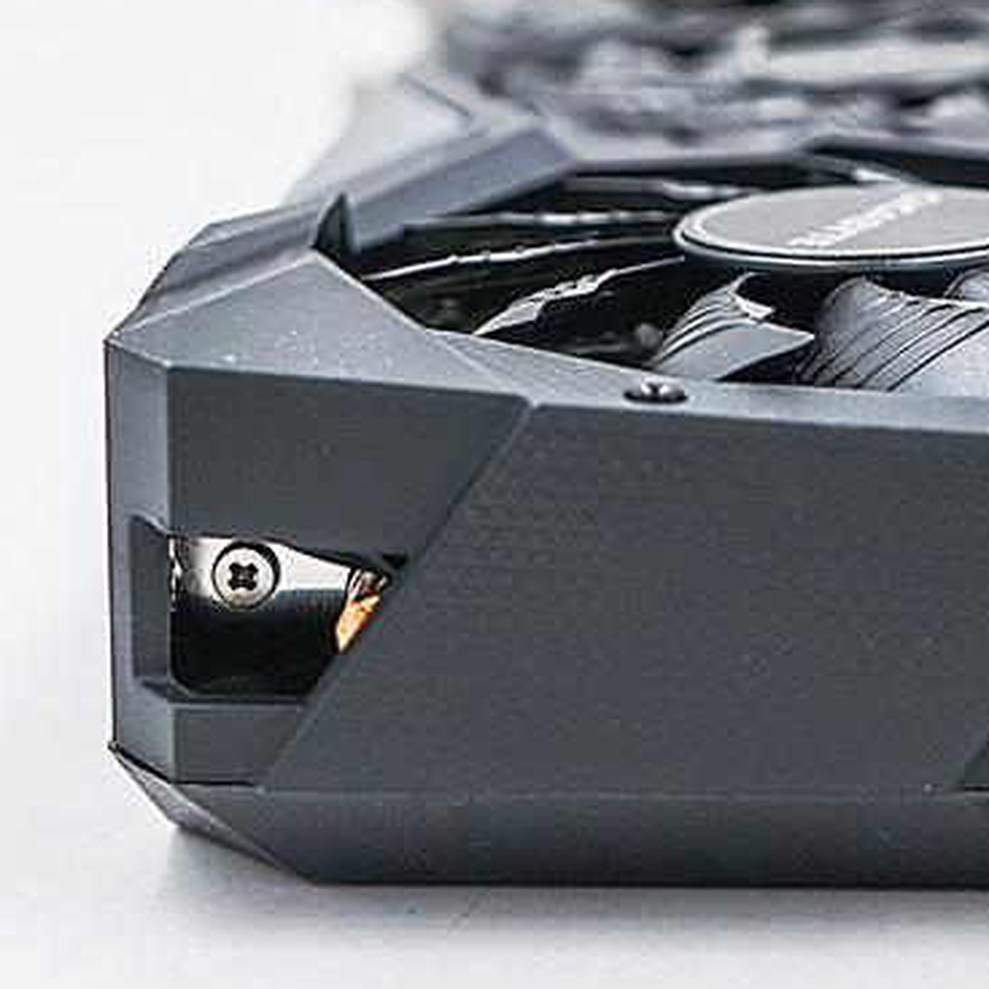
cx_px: 841
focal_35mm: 68
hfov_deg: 24.8
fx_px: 2198
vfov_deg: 25.4
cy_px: 478
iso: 125
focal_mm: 30
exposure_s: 1/160
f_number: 4.5
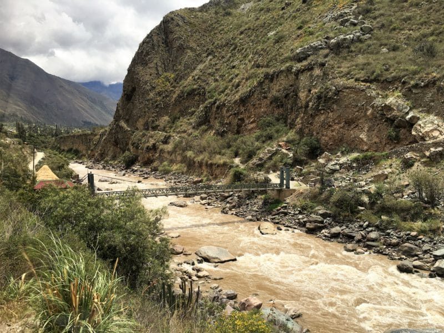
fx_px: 372
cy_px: 166
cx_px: 222
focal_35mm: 29
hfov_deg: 61.7
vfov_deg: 48.2
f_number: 2.2
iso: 25
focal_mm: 4.15
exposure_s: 1/596
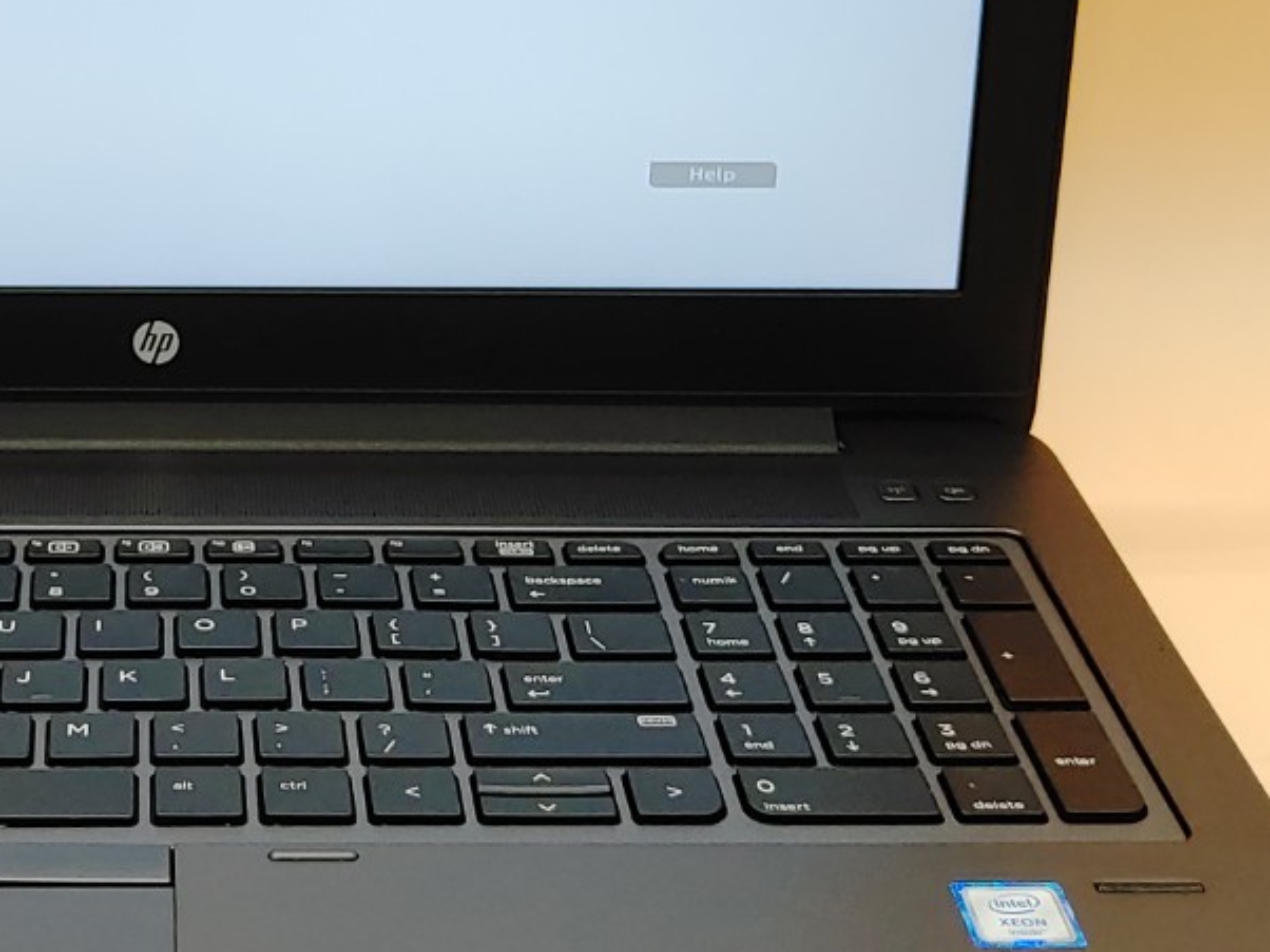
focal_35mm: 79
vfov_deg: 18.6
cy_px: 264
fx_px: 2897
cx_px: 154
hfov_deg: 24.1
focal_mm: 4.36
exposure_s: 1/120
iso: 100
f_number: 1.8
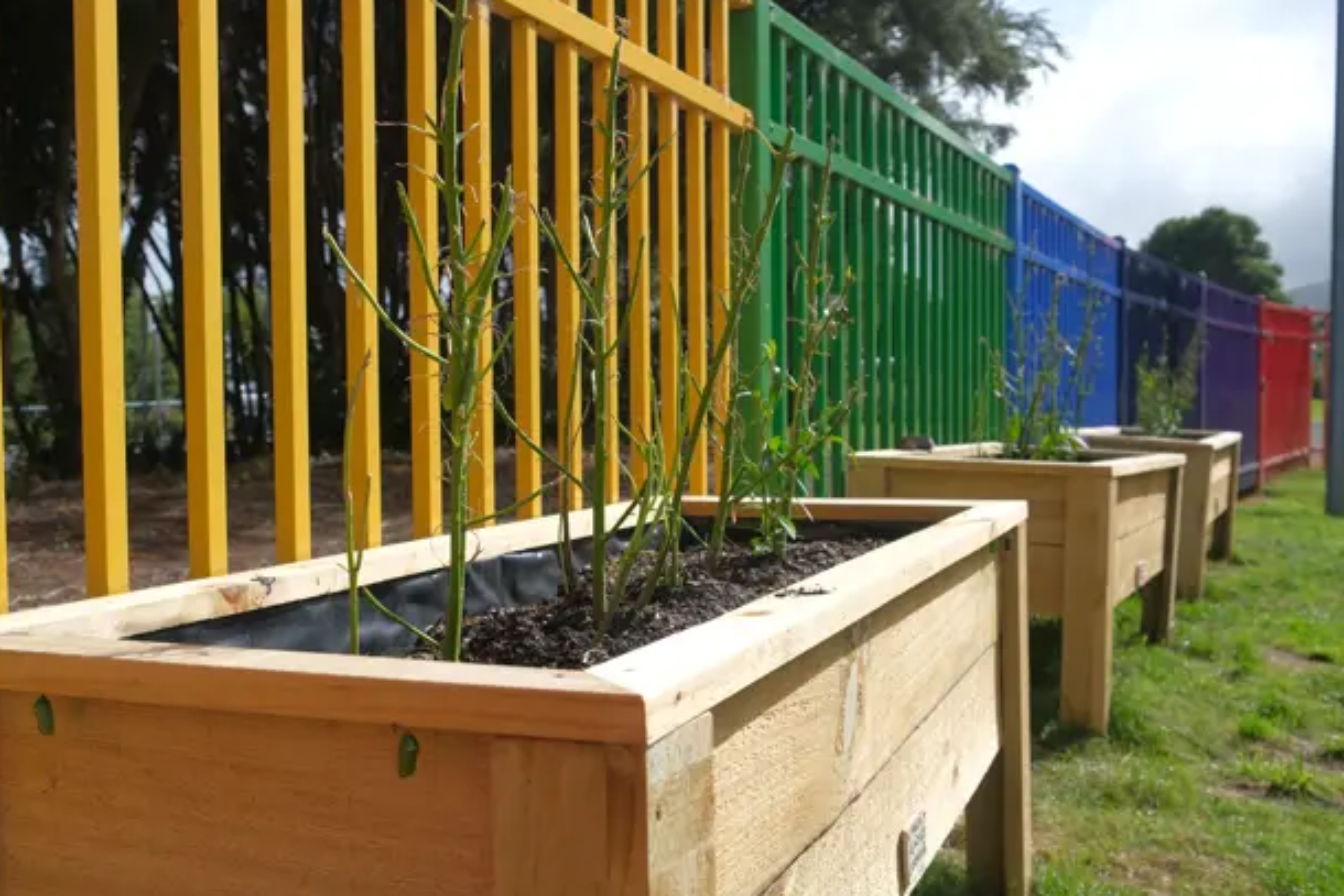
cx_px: 601
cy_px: 418
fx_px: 1270
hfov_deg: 55.7
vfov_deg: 38.9
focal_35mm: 34
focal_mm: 18
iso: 400
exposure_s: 1/2400
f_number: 4.5
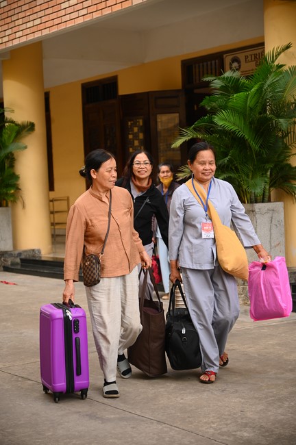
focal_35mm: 66
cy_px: 222
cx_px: 148
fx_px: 816
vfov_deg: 30.5
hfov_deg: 20.6
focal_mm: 66
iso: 500
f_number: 4
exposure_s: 1/200
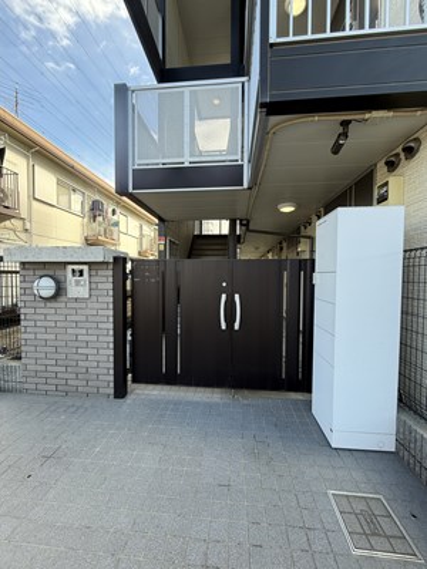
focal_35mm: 14
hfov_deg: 85.7
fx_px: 230
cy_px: 284
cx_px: 214
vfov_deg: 102.1
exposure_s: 1/117
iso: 64
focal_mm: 2.22
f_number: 2.2
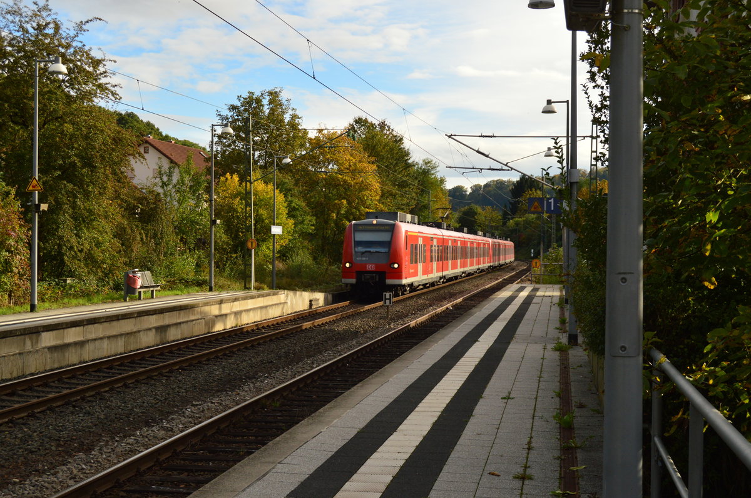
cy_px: 249
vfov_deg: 26.4
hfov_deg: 38.9
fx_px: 1063
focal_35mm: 51
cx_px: 376
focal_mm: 34
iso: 400
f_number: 8
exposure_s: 1/640
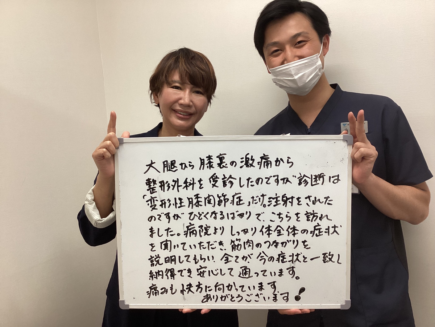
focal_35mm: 31
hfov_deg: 58.4
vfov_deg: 45.4
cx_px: 218
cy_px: 164
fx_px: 390
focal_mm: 3.3
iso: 200
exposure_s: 1/60
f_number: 2.4
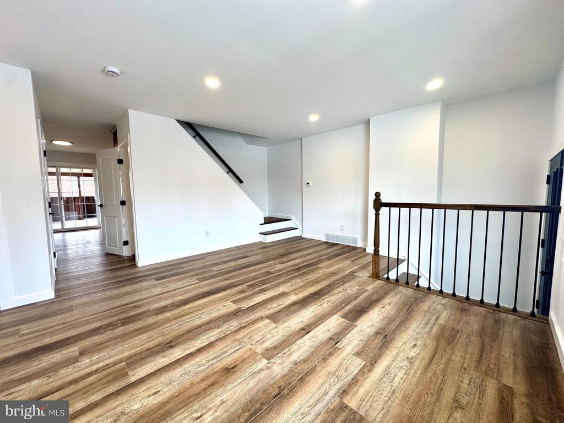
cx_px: 282
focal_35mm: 14
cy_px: 212
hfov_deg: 102.1
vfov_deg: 85.7
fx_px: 228
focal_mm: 2.22
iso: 80
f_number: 2.2
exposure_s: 1/120
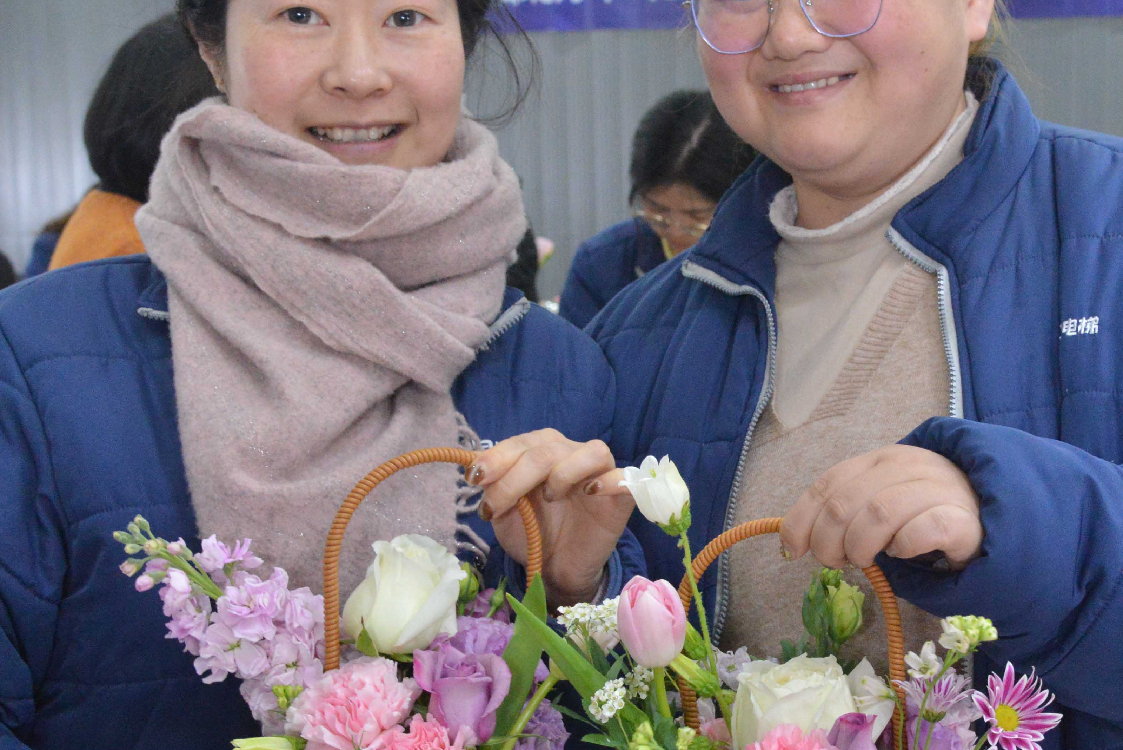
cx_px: 756
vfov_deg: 19.7
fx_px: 2153
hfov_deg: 29.0
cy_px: 511
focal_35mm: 69
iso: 3200
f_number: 6.3
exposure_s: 1/40
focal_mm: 30
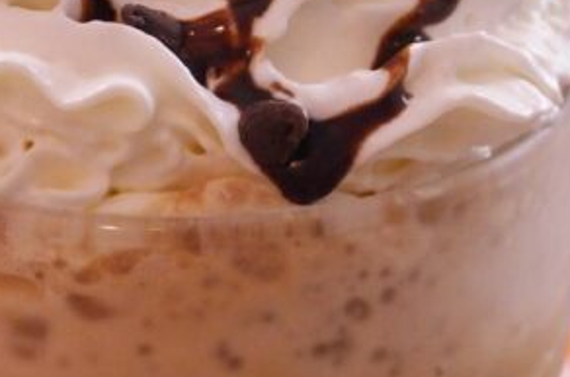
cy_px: 26
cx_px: 166
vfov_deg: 7.0
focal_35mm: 195
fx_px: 3079
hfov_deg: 10.6
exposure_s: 1/160
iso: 1000
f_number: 5.6
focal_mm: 50
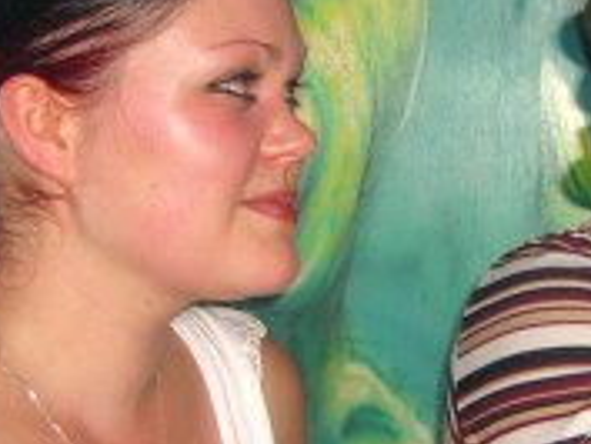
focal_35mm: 129
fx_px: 2204
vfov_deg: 11.5
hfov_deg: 14.9
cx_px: 634
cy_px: 317
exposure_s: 1/60
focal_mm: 7.9
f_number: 2.8
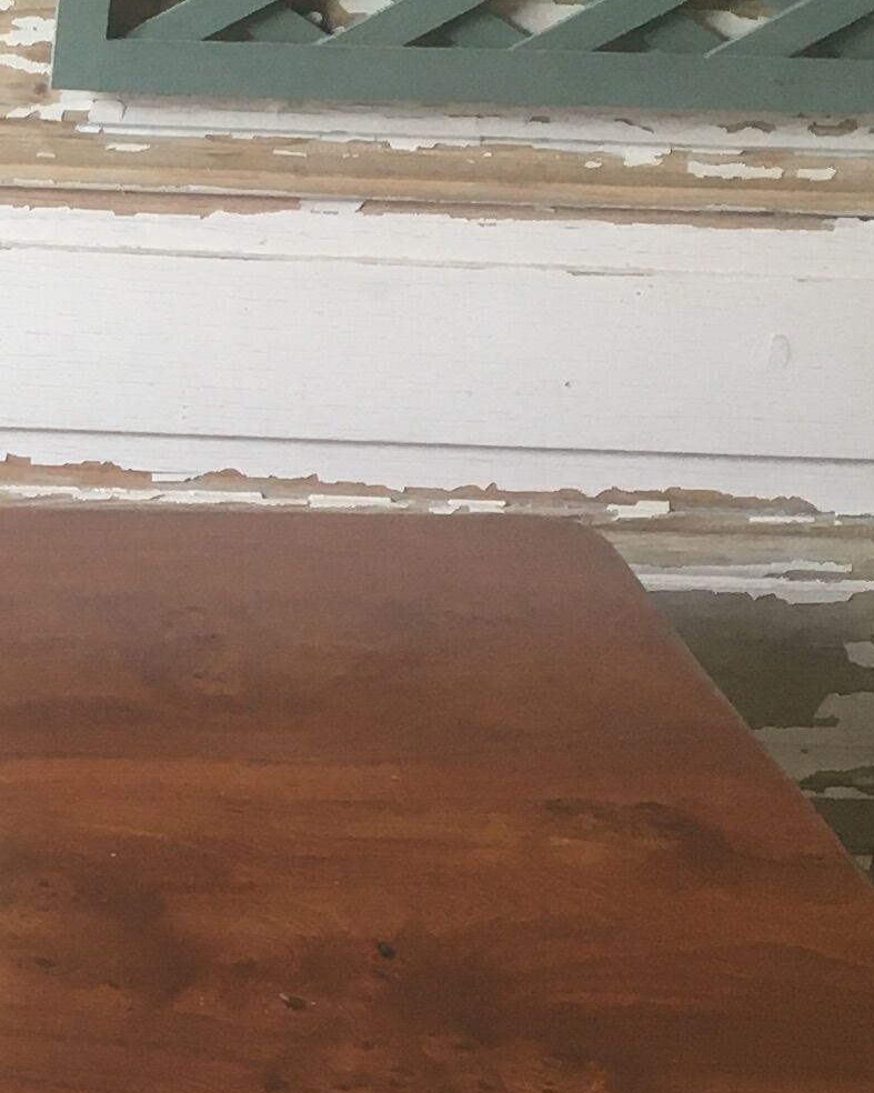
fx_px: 3751
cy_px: 930
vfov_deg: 16.4
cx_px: -453
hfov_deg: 12.6
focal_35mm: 116
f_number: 2.2
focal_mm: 4.15
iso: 64
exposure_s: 1/33
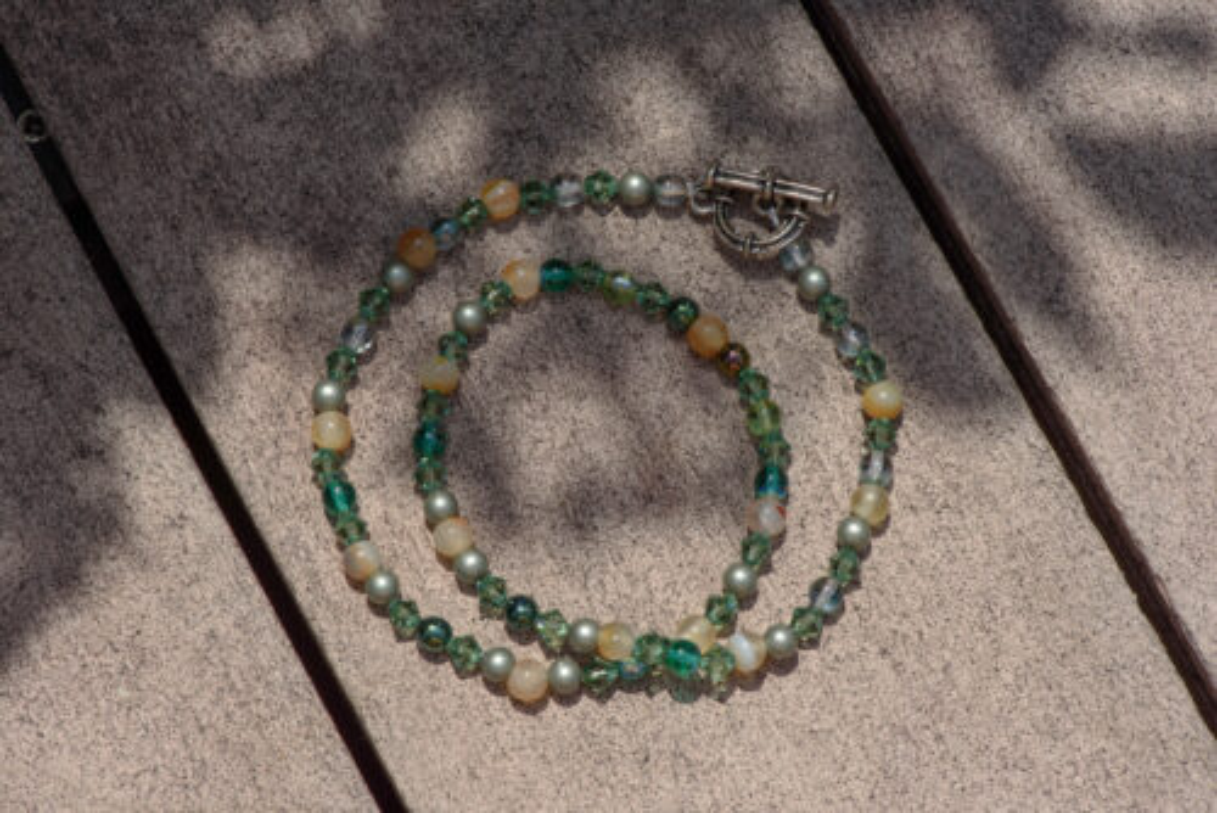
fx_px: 3551
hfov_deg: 19.4
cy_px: 406
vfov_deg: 13.1
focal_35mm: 105
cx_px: 608
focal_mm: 105
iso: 100
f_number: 20
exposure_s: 1/200
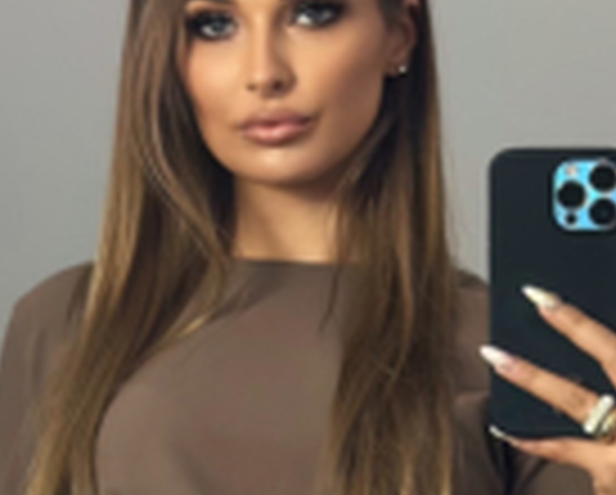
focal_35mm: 205
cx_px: 90
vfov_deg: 7.5
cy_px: 662
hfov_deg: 9.4
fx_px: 3743
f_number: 1.78
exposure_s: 1/50
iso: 100
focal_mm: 6.86
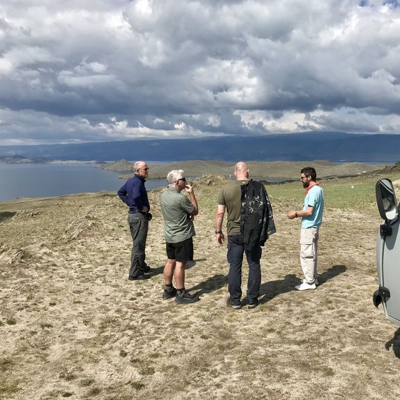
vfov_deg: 48.4
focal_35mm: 34
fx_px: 444
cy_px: 196
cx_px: 271
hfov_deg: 47.5
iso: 20
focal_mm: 3.99
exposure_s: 1/3300
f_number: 1.8
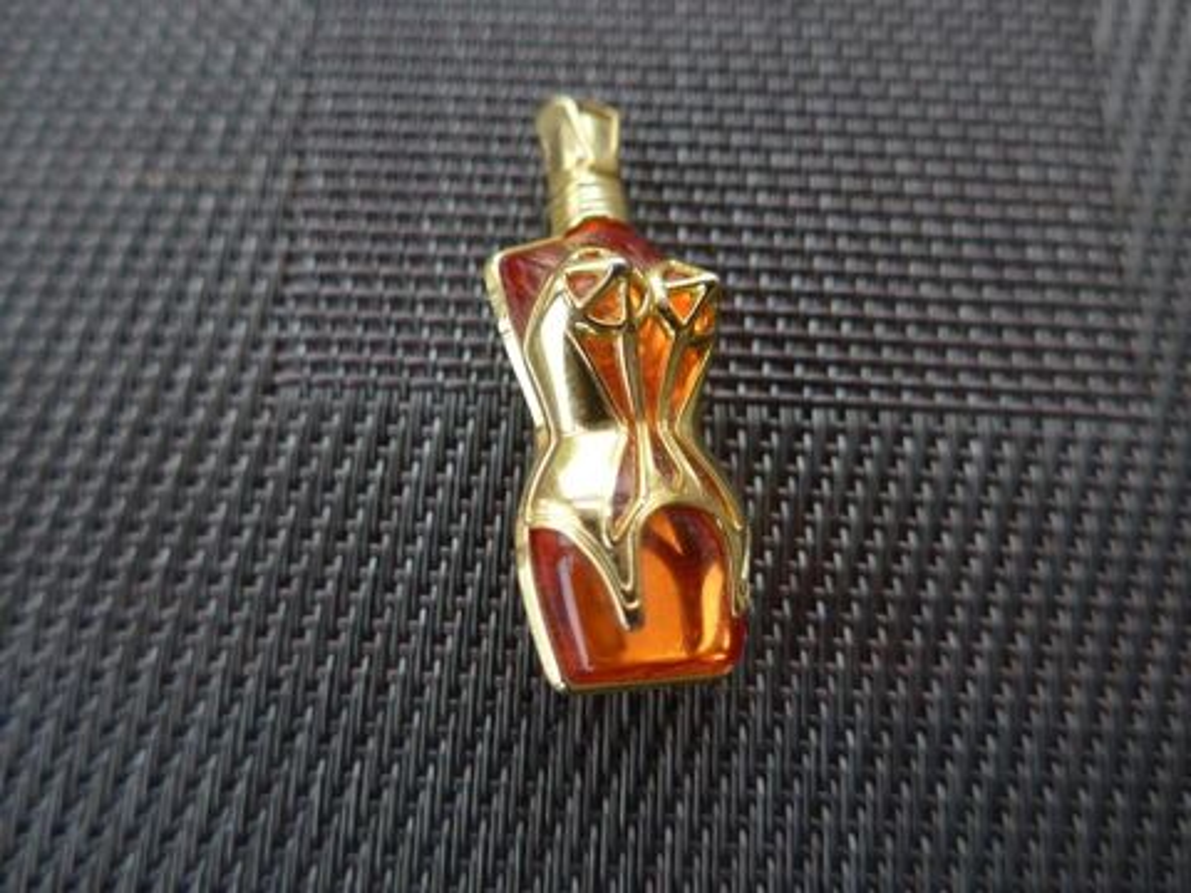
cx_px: 596
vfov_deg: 48.2
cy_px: 446
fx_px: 998
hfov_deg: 61.7
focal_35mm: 29
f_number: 2
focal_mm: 6
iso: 80
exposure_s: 1/80
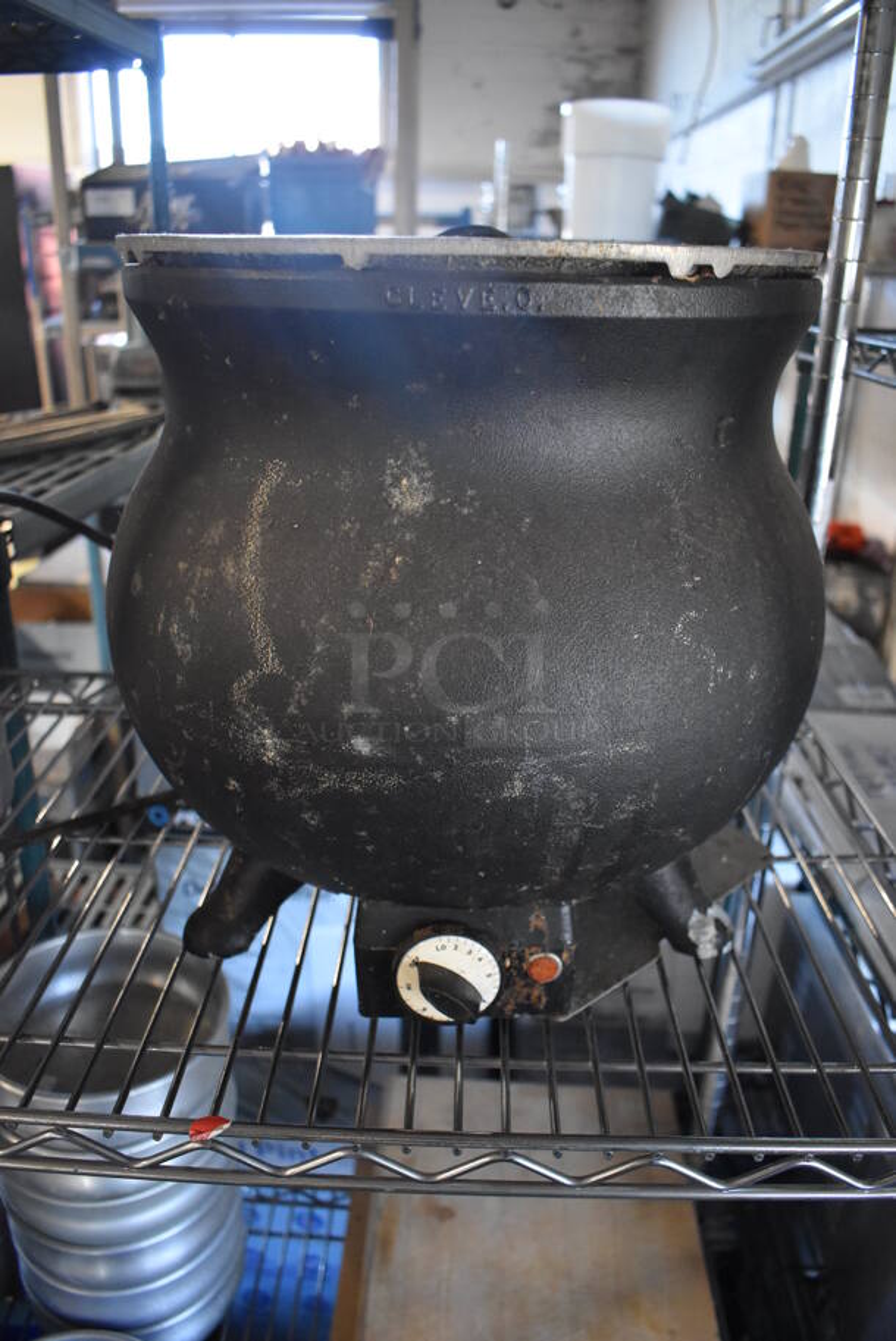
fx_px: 1006
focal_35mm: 27
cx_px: 448
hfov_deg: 48.0
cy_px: 670
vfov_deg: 67.3
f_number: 3.5
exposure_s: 1/125
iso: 3600
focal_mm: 18
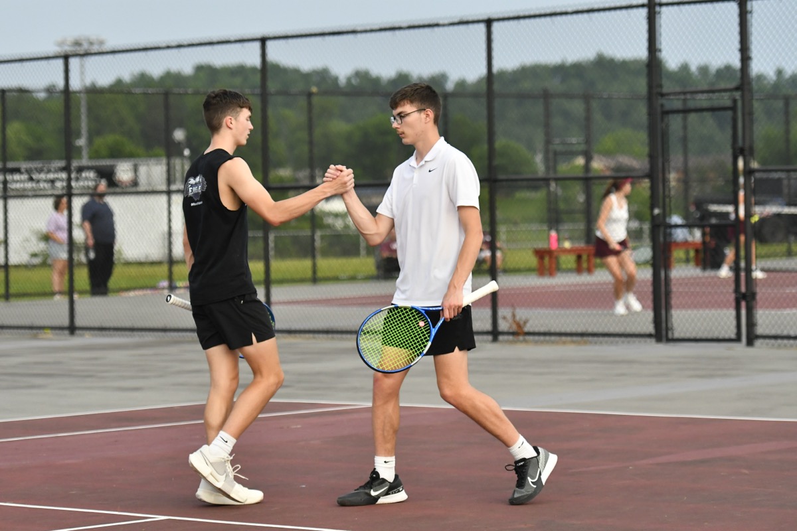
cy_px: 266
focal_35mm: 129
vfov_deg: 10.6
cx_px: 398
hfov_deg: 15.9
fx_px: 2856
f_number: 2.8
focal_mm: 86
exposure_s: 1/2500
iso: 1600
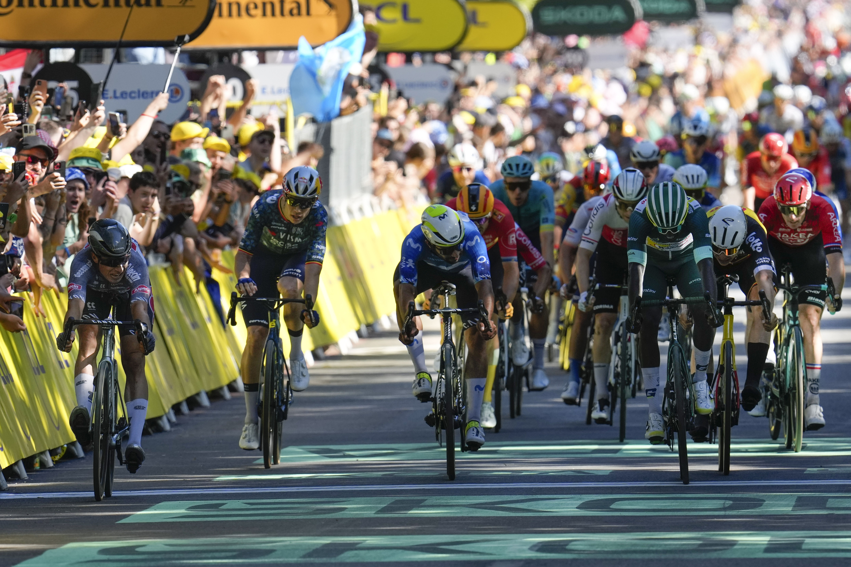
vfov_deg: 2.3
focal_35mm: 600
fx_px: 14182
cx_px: 426
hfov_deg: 3.4
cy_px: 284
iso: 640
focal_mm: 400
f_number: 5.6
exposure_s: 1/1600
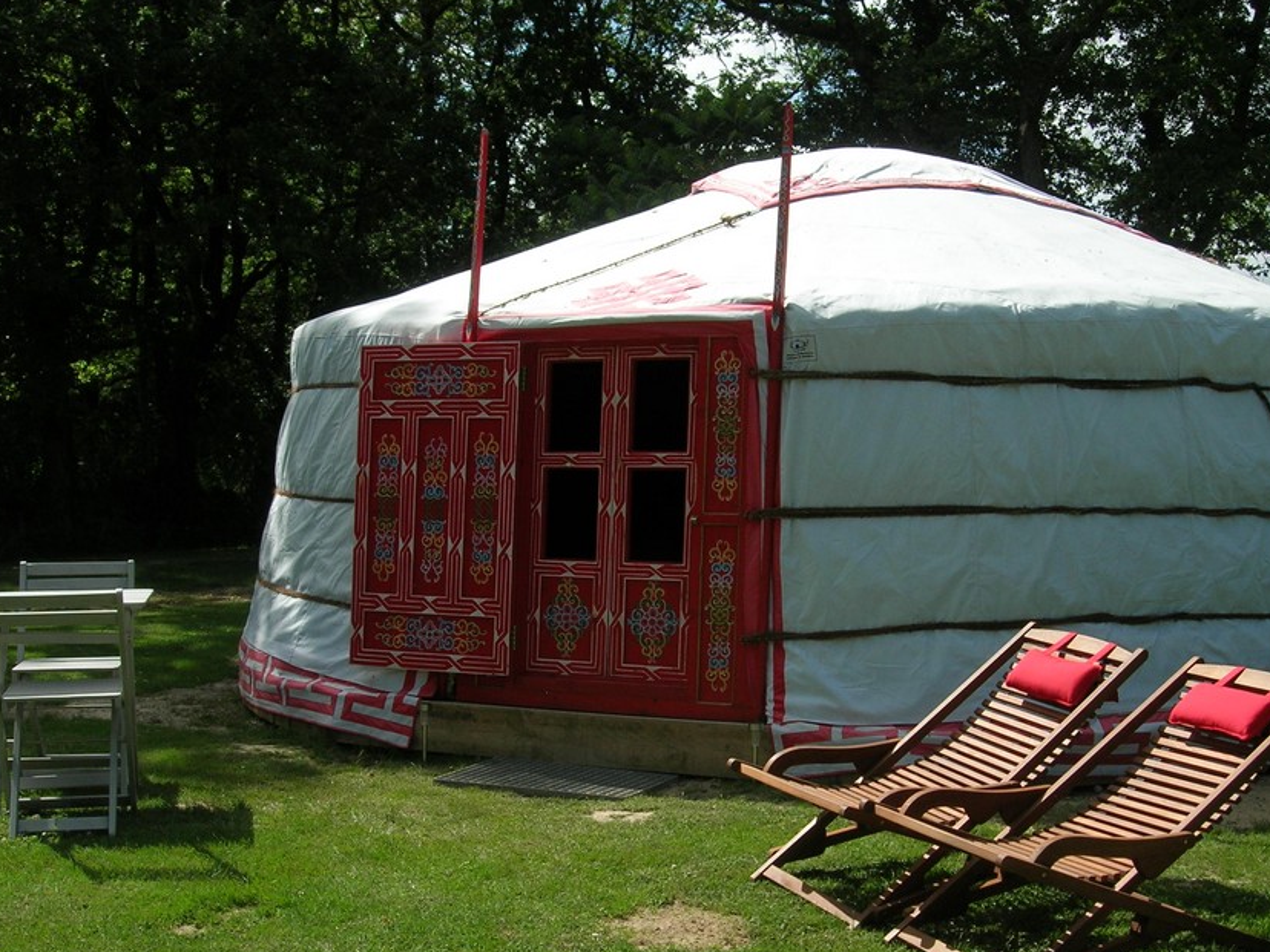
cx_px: 725
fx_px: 1724
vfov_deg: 30.8
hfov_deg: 40.3
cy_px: 576
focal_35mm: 47
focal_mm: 7.8
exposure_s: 1/598
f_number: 4.8
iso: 64
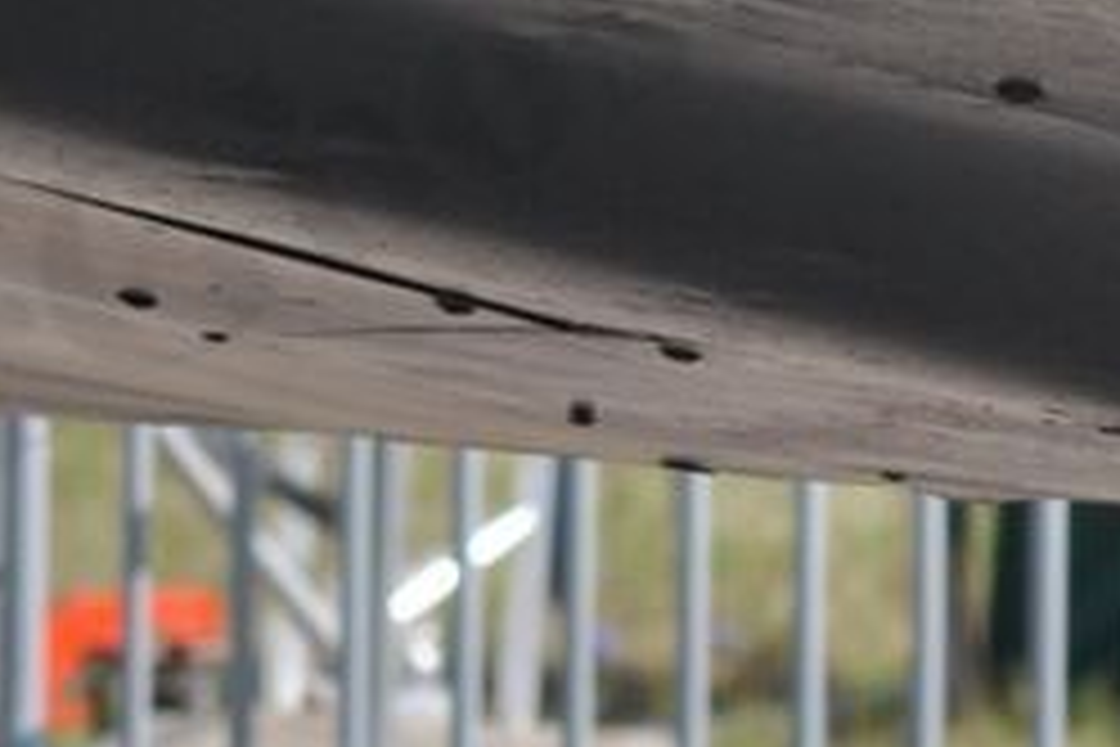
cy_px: -36
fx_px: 27780
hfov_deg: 2.3
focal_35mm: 893
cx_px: 639
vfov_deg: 1.5
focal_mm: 116
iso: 200
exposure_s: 1/500
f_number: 8
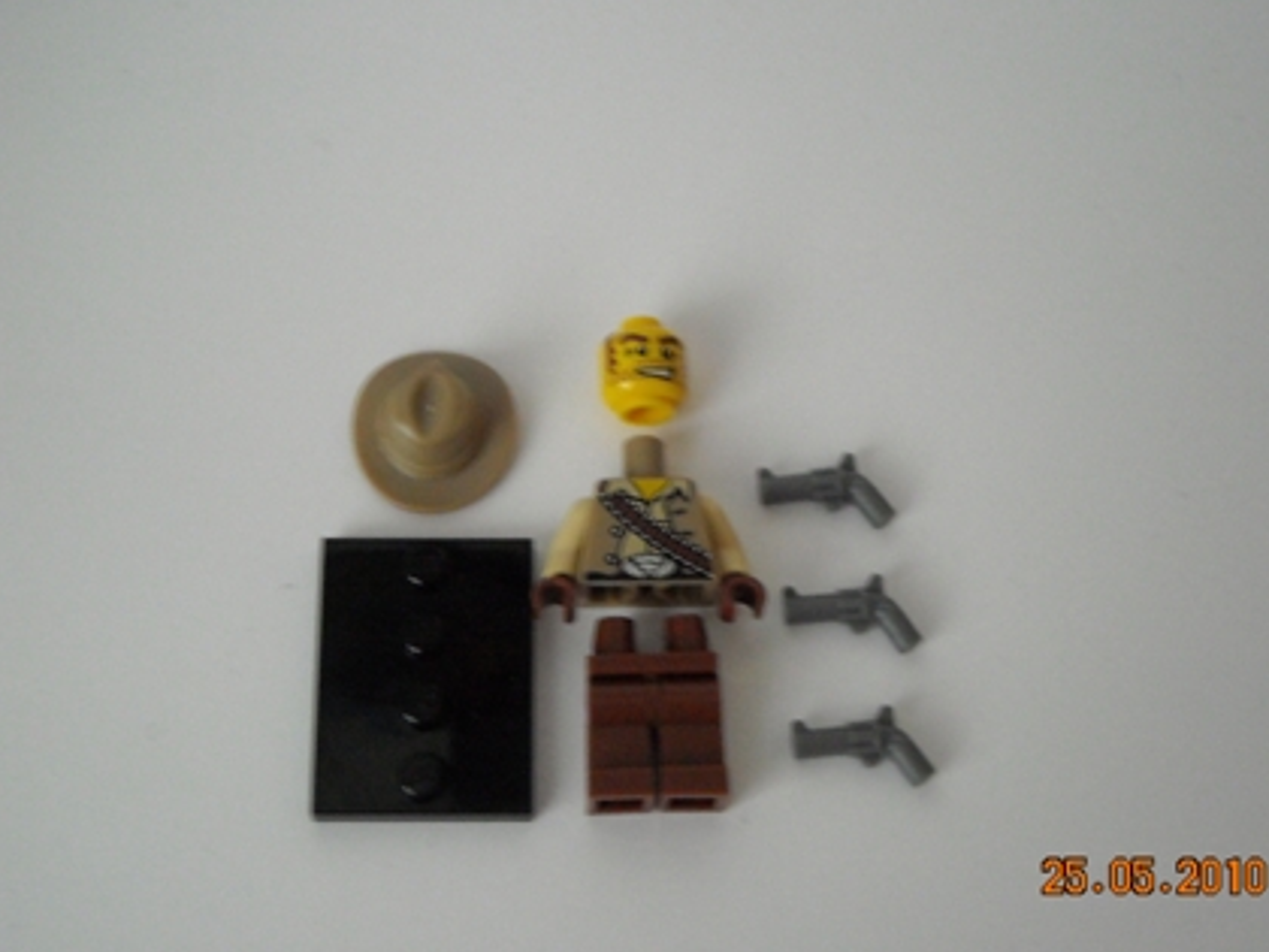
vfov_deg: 22.6
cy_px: 474
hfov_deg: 29.8
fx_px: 2383
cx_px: 647
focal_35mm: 65
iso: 436
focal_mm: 9.87
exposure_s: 1/8
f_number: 3.5
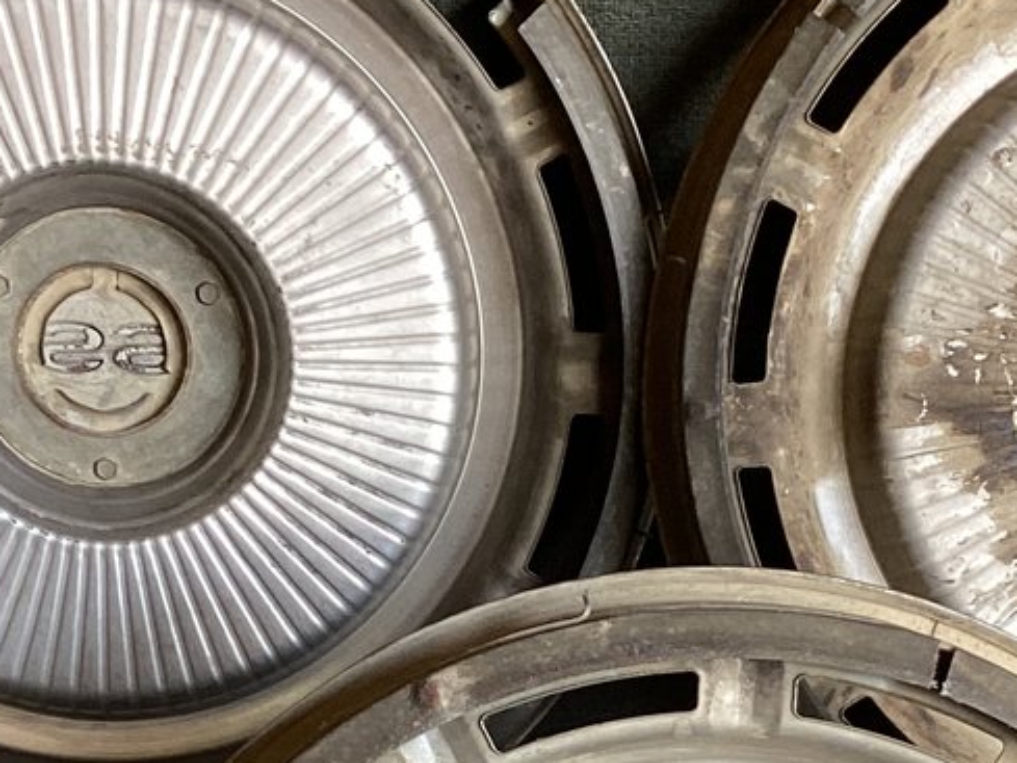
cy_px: 858
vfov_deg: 15.0
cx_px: 648
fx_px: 2821
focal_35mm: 96
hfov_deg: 20.4
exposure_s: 1/50
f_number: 2.4
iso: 64
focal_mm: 3.3
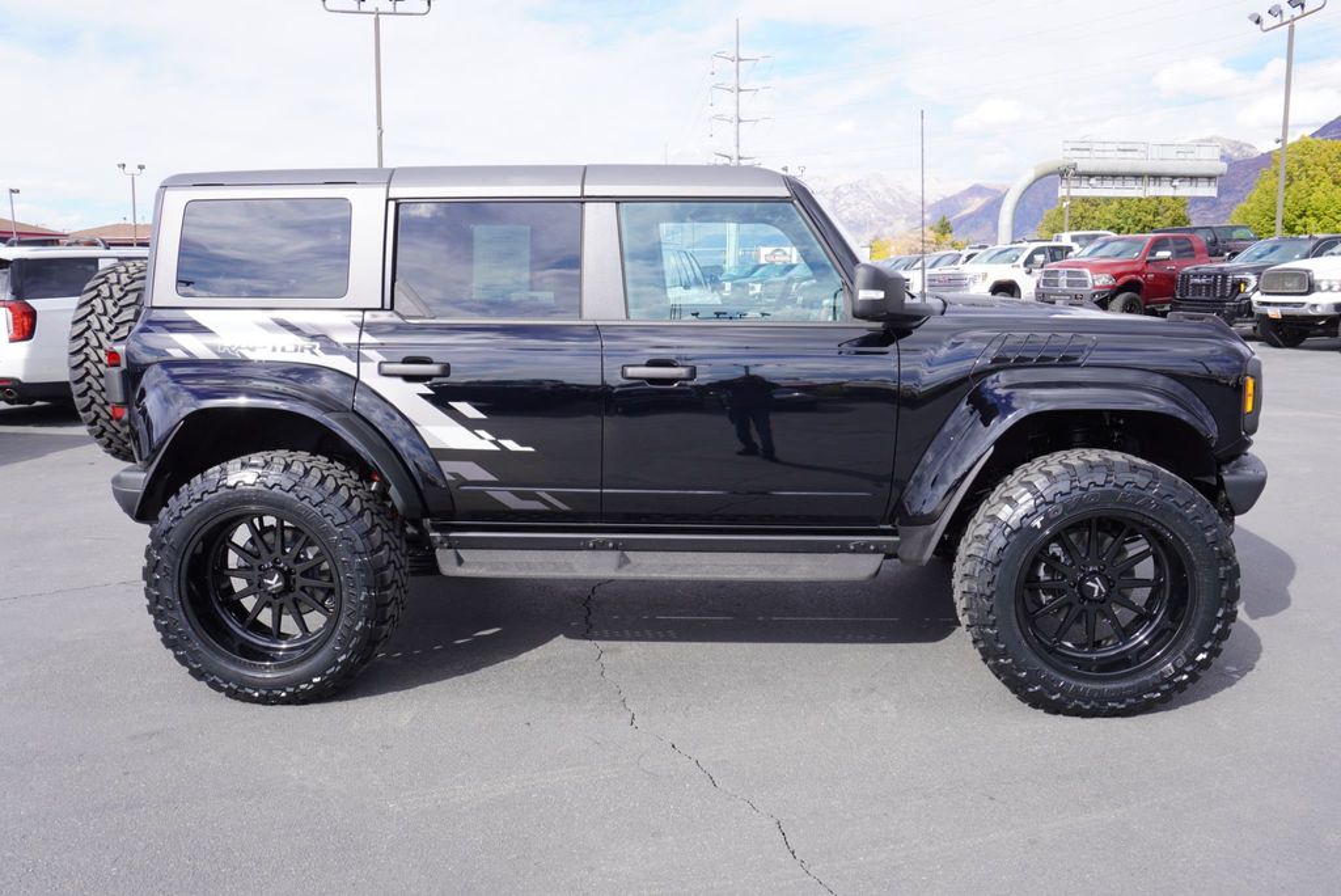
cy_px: 448
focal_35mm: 30
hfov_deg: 61.9
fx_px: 1118
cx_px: 670
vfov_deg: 43.7
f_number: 8
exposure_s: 1/125
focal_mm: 20
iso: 100
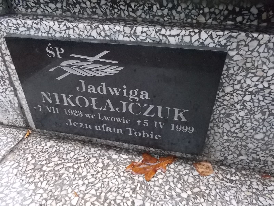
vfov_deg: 53.1
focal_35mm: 26
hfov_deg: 67.3
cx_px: 137
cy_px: 103
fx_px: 206
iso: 400
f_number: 3.2
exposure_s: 1/100
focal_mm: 4.6
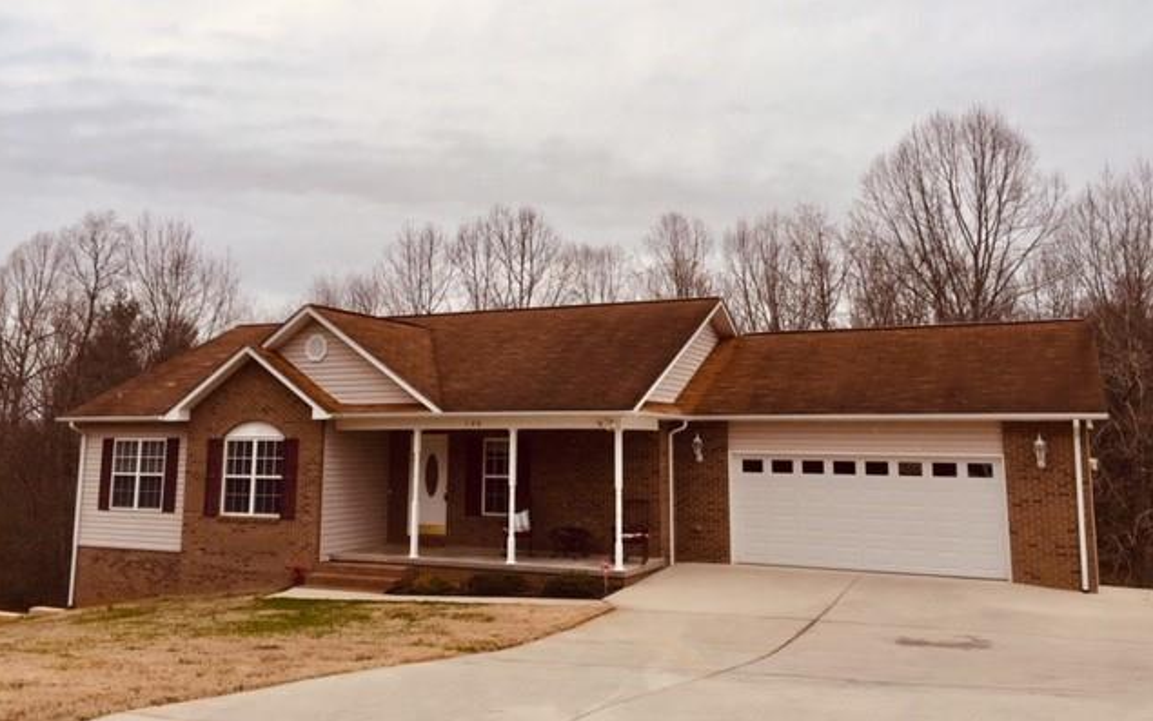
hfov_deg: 61.2
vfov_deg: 40.5
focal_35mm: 31
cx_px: 576
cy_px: 318
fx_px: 974
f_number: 2.2
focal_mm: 4.15
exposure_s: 1/1522
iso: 32
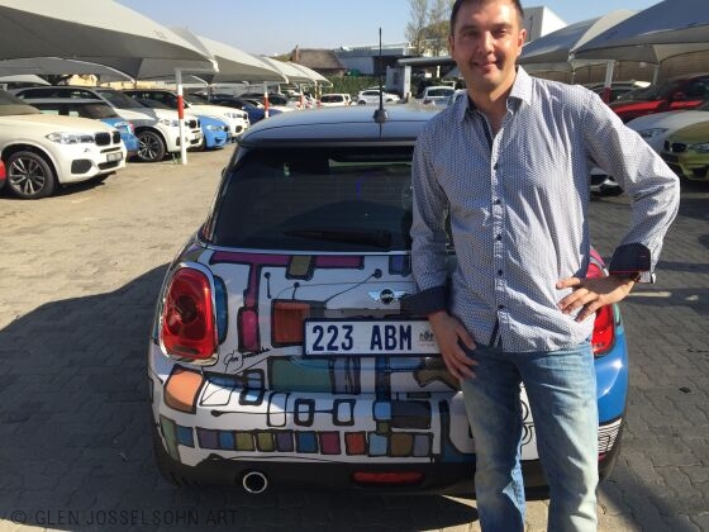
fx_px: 594
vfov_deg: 48.2
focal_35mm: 29
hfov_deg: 61.7
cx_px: 354
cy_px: 266
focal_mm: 4.15
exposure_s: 1/1276
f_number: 2.2
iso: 32
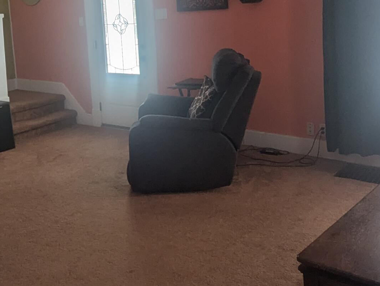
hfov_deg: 41.6
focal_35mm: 45
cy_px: 65
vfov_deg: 31.6
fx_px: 495
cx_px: 133
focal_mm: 2.35
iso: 47
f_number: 2.2
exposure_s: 1/41.7
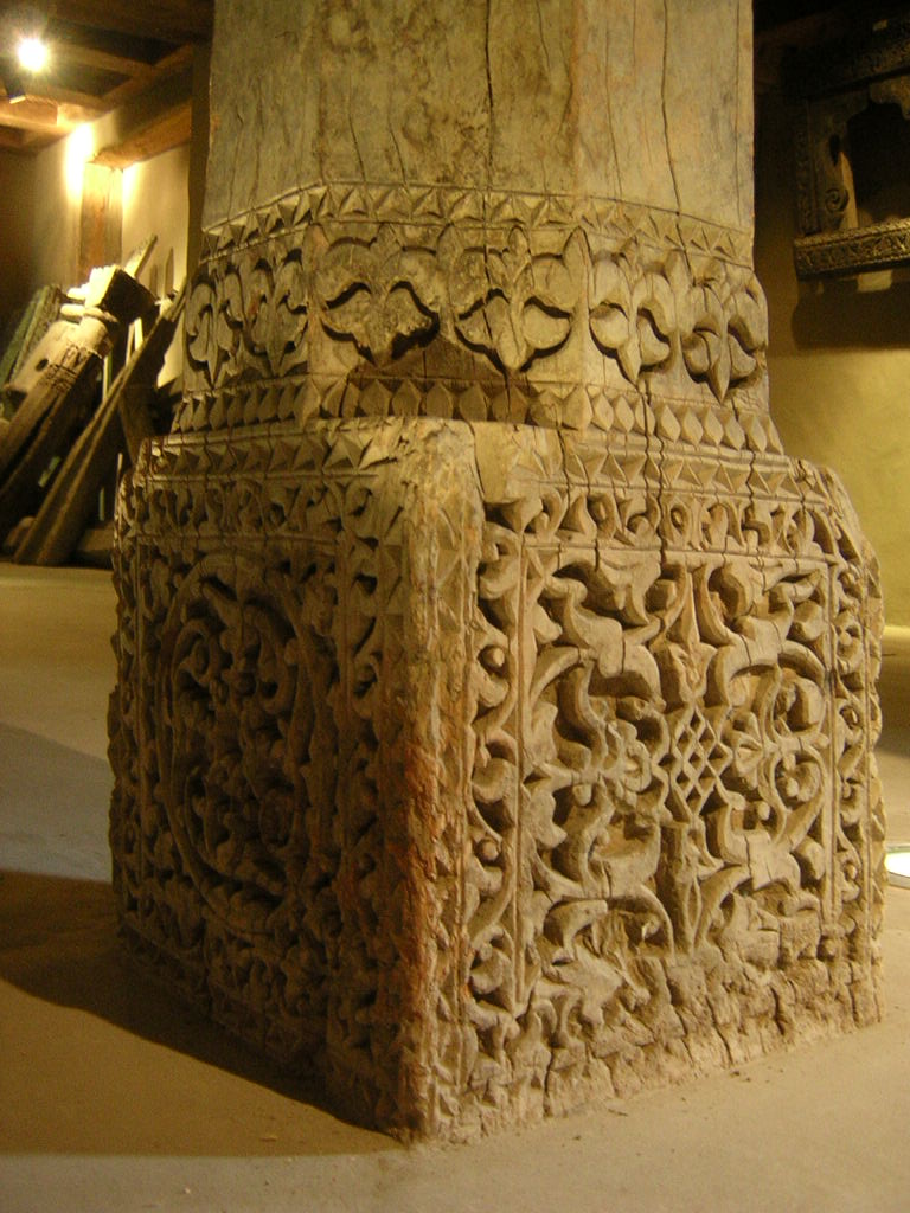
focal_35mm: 36
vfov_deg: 51.4
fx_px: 1262
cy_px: 606
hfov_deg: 39.7
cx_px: 455
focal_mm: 4.7
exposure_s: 1/6.4
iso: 400
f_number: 2.6
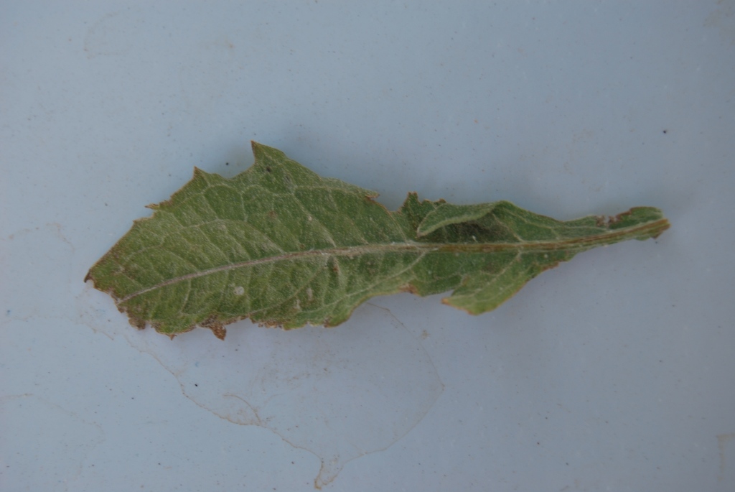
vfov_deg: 16.6
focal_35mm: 82
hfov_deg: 24.6
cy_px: 246
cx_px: 368
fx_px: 1686
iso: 100
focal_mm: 55
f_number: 8
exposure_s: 1/60
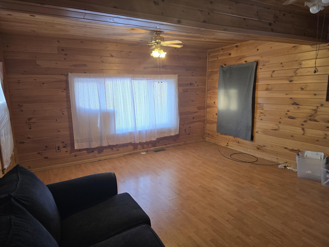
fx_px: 219
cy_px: 124
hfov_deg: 73.9
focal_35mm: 23
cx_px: 164
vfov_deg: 58.9
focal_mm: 6.3
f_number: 1.7
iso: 250
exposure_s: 1/120
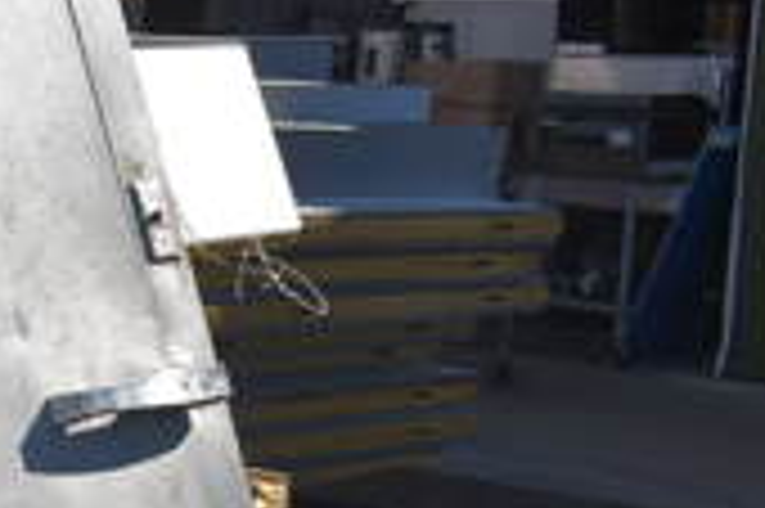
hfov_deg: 17.3
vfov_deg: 13.9
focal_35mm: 97
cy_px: 504
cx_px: -598
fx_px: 2059
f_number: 9
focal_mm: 18
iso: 200
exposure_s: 1/640
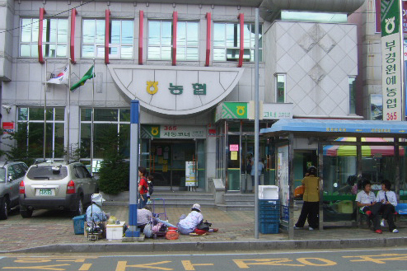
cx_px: 204
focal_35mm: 40
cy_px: 132
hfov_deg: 48.5
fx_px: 452
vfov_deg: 33.4
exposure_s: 1/200
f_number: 6.4
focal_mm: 7.8
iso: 50
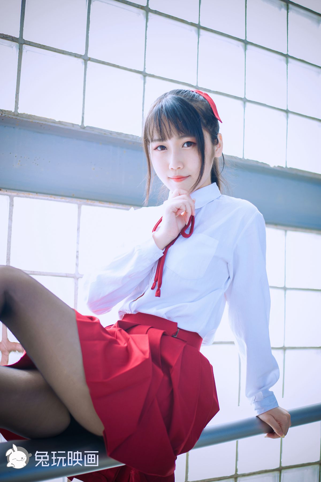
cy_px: 241
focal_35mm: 50
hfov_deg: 27.0
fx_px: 669
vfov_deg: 39.6
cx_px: 160
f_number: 2.2
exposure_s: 1/250
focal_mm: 50
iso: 100
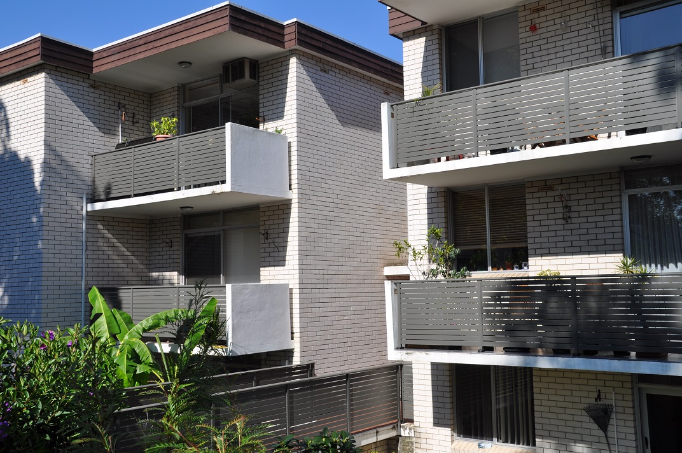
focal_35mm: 38
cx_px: 341
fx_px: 710
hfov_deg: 51.3
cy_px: 226
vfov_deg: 35.4
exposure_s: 1/400
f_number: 10
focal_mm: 25
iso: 200
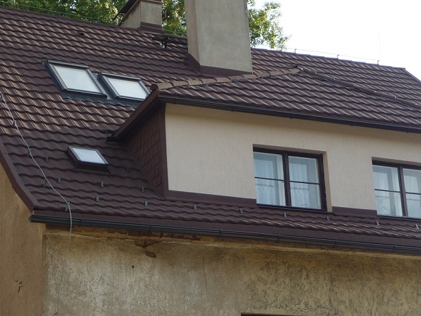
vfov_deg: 15.1
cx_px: 236
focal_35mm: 98
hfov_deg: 20.0
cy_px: 145
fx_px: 1192
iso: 100
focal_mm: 10.5
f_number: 4.5
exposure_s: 1/250
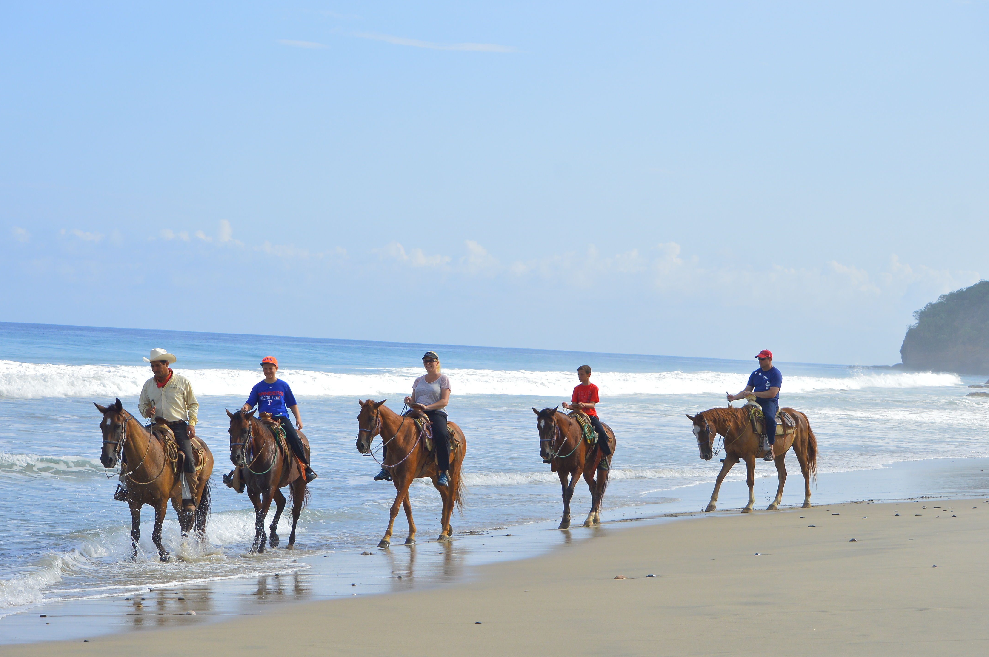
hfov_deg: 23.5
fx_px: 2375
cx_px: 498
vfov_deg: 15.8
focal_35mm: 87
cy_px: 340
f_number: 8
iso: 400
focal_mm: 55
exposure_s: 1/800
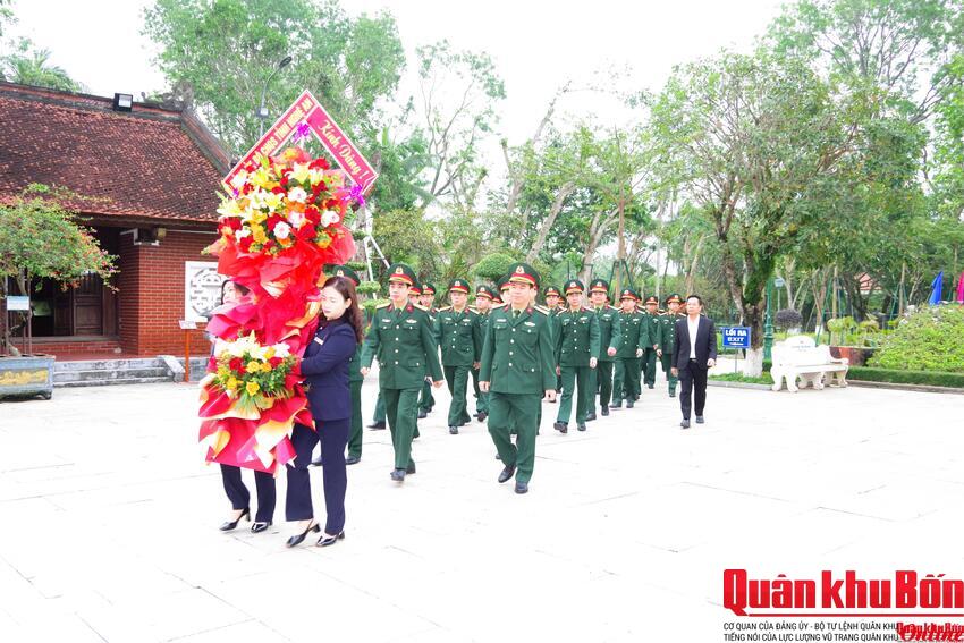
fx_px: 830
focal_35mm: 31
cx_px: 482
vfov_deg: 42.3
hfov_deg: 60.3
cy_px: 322
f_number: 7.1
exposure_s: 1/125
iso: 1600
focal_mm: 21
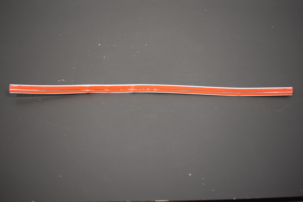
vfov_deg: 35.5
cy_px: 101
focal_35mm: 38
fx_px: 316
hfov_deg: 51.3
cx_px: 152
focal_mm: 25
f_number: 4
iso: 800
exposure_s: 1/250
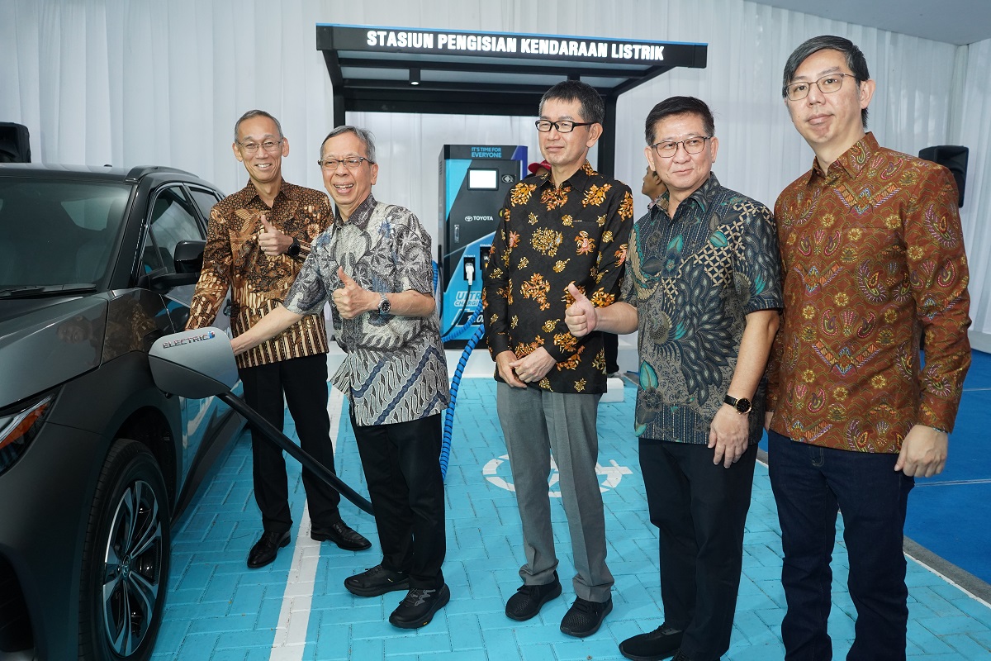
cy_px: 330
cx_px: 496
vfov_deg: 46.4
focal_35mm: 28
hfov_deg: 65.5
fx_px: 771
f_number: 4
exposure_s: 1/200
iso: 2500
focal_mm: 28
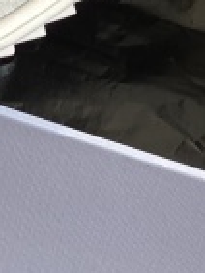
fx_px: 2318
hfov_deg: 5.1
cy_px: -197
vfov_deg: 6.6
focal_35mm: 294
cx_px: 217
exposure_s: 1/122
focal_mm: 6
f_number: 2
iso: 20
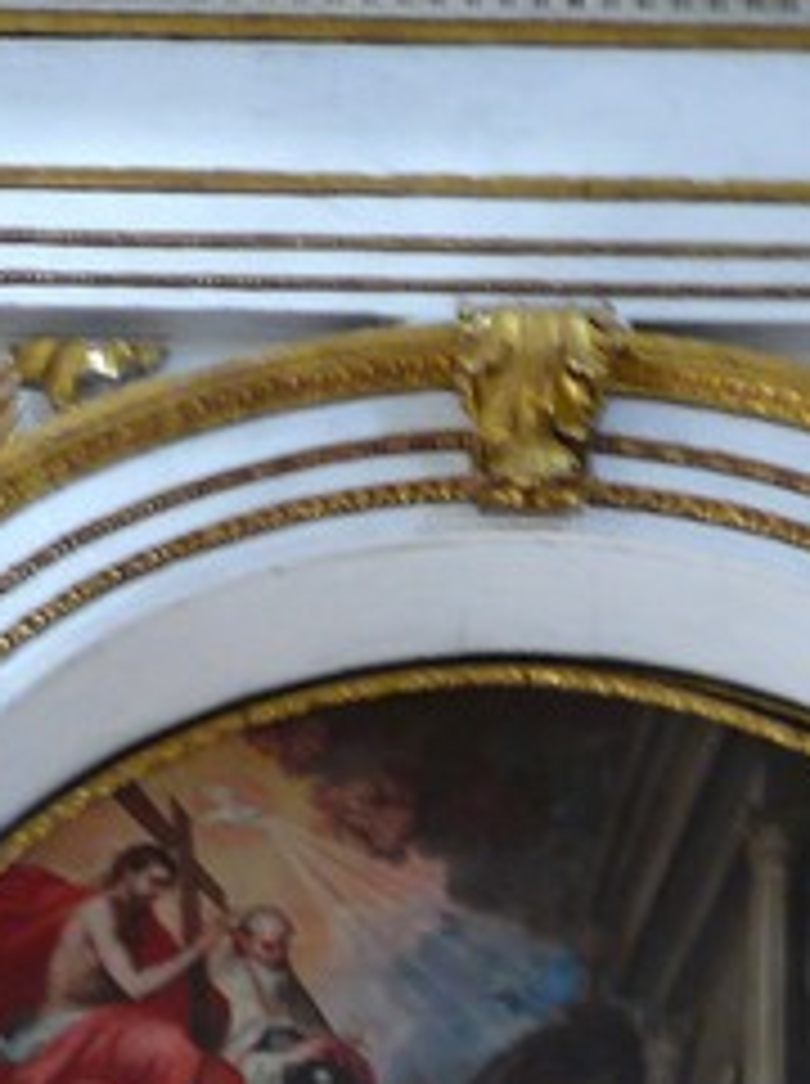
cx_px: 518
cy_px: 1682
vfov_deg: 6.1
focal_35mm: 321
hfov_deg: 4.6
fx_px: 10042
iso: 200
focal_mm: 21.7
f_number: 3.2
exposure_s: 1/6
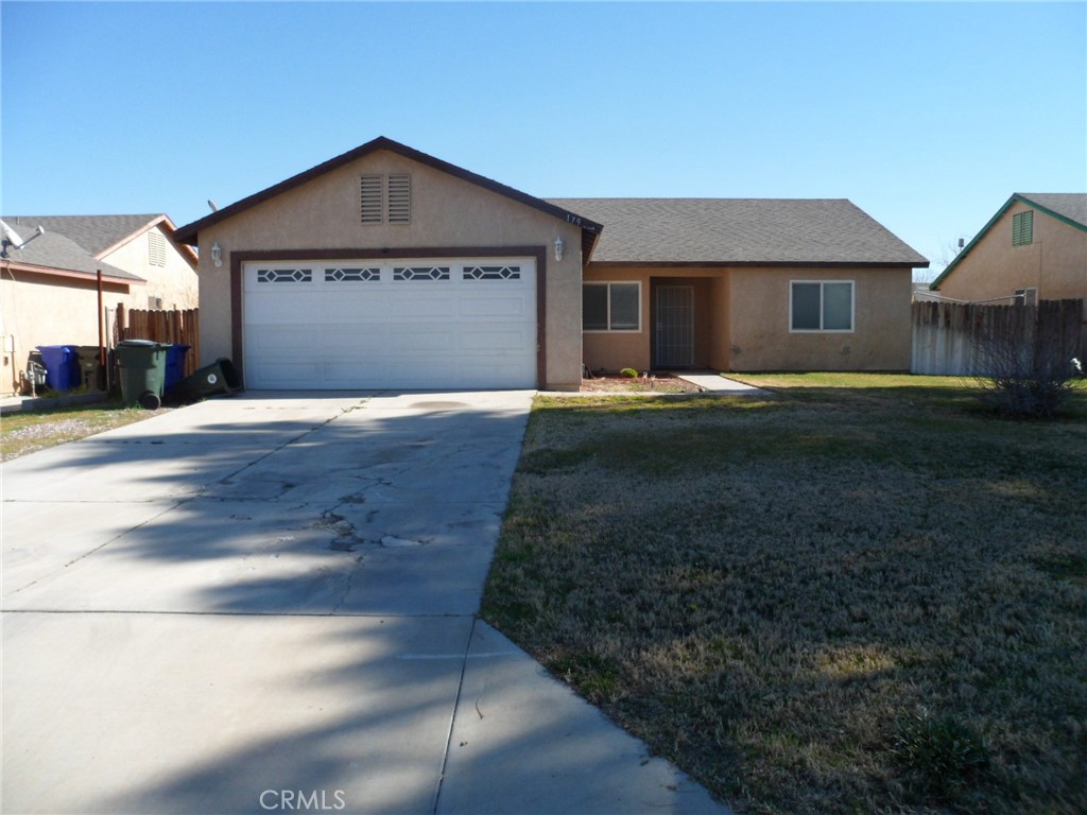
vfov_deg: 53.1
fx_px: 816
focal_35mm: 26
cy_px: 408
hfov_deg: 67.3
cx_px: 544
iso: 80
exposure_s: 1/750
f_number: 3.3
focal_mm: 4.9
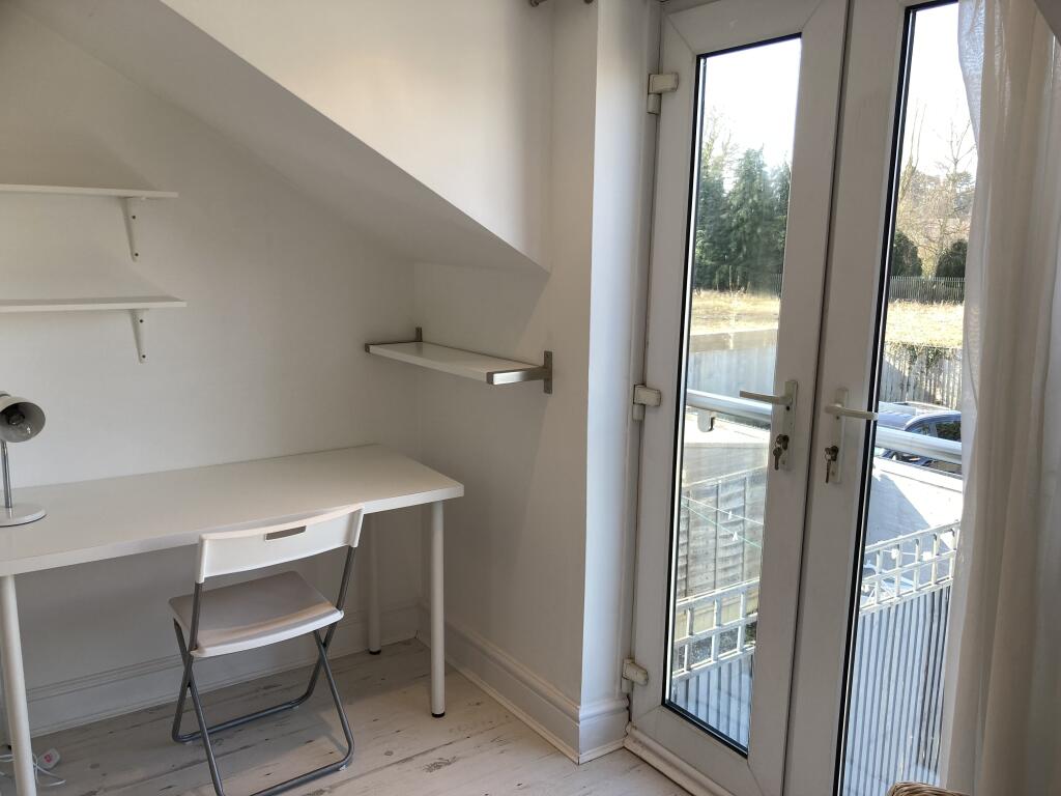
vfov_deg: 49.7
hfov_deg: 63.4
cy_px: 398
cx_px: 530
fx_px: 858
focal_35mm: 28
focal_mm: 3.99
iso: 20
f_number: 1.8
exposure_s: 1/103
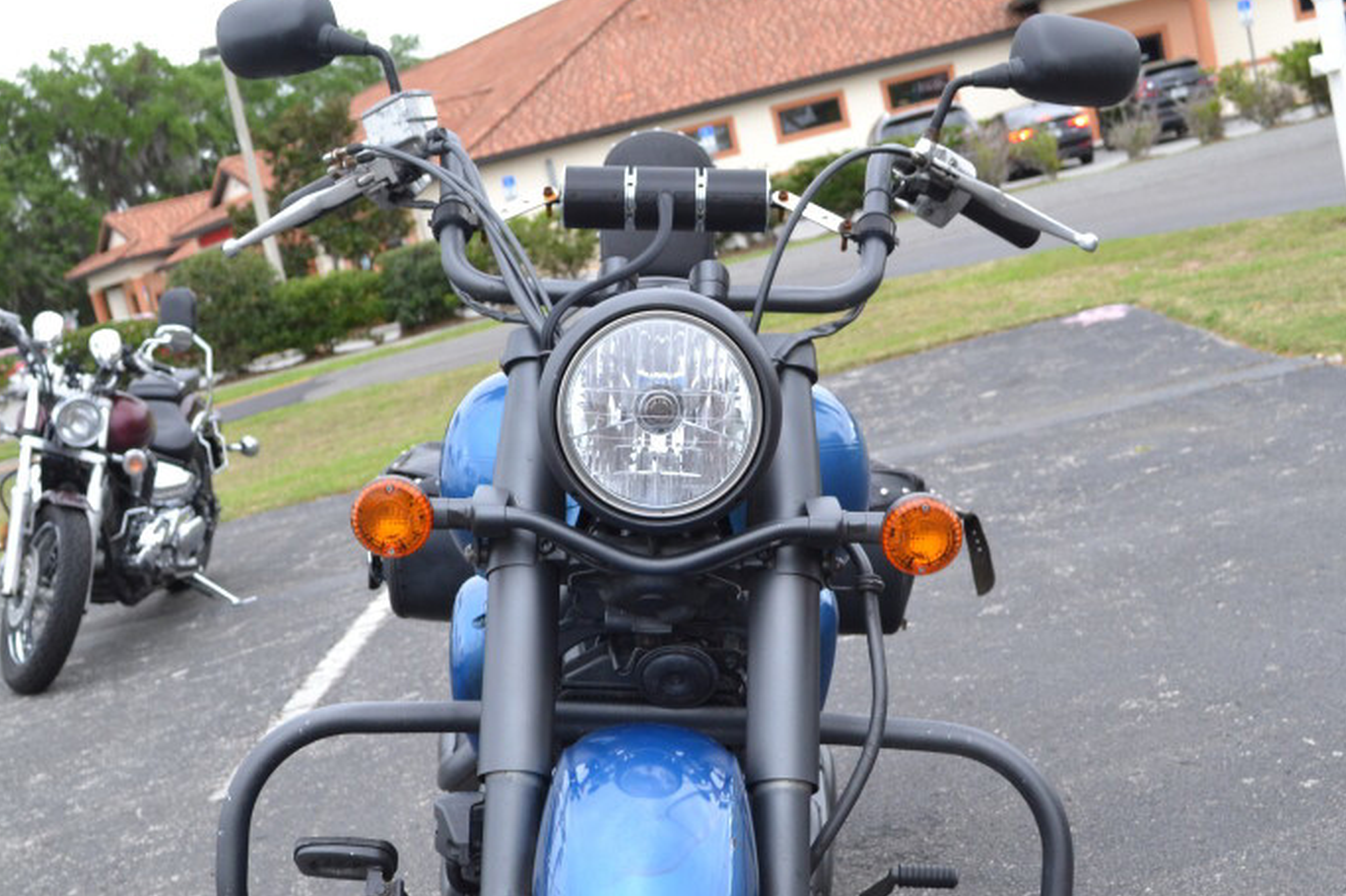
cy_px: 774
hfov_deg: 34.5
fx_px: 2168
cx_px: 678
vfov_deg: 22.9
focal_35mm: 58
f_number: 5.6
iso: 400
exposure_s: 1/125
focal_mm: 22
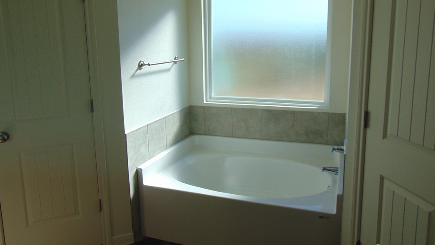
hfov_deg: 64.3
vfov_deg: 38.8
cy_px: 99
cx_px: 214
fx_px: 346
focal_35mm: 30
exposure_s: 1/500
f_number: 3
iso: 80
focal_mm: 4.9
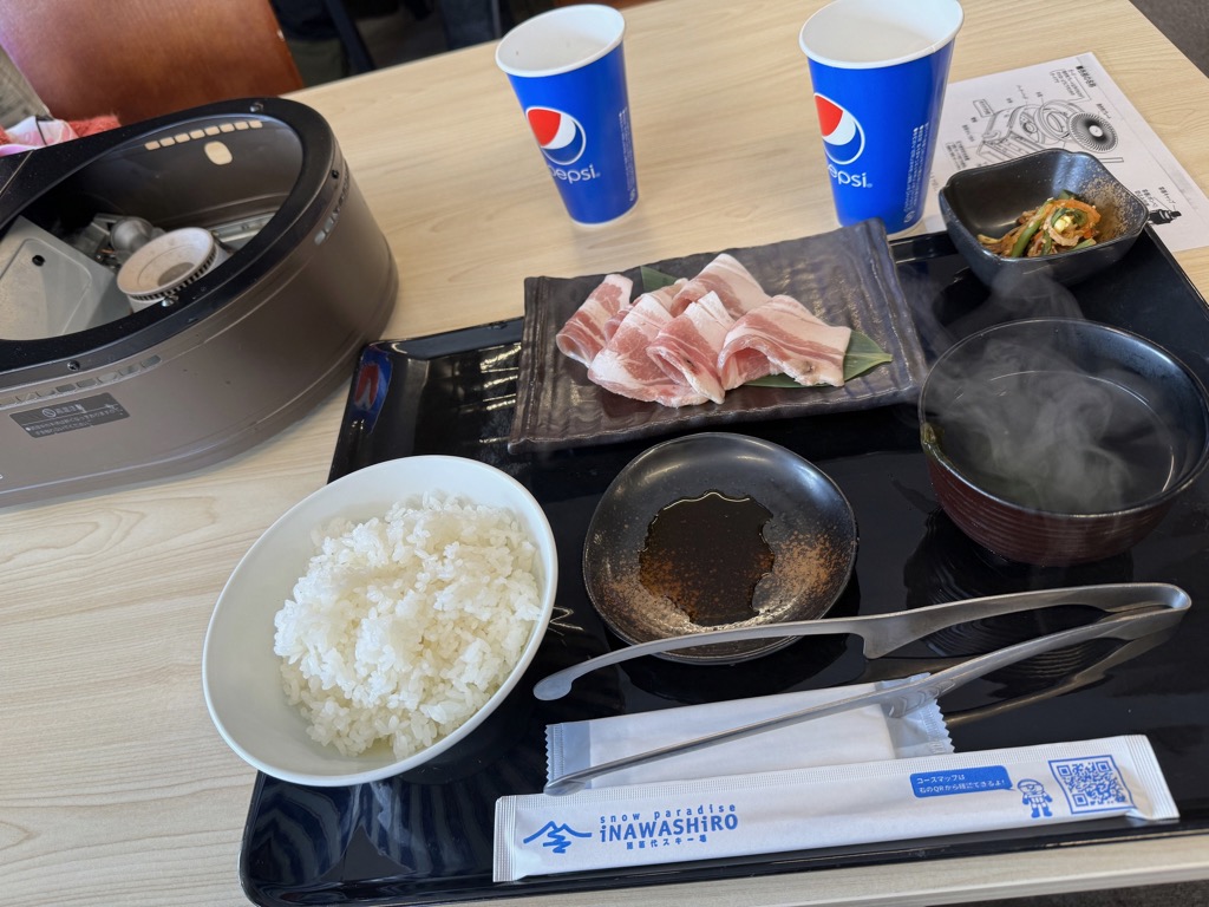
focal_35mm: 24
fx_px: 838
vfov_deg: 56.8
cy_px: 454
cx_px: 604
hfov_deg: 71.6
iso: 64
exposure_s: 1/100
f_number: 1.78
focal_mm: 6.86
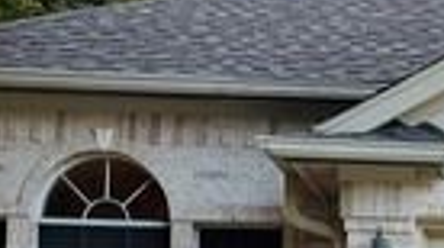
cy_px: 346
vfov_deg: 11.3
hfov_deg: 19.3
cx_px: 563
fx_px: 1210
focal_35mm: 103
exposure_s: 1/121
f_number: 1.6
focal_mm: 5.1
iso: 50
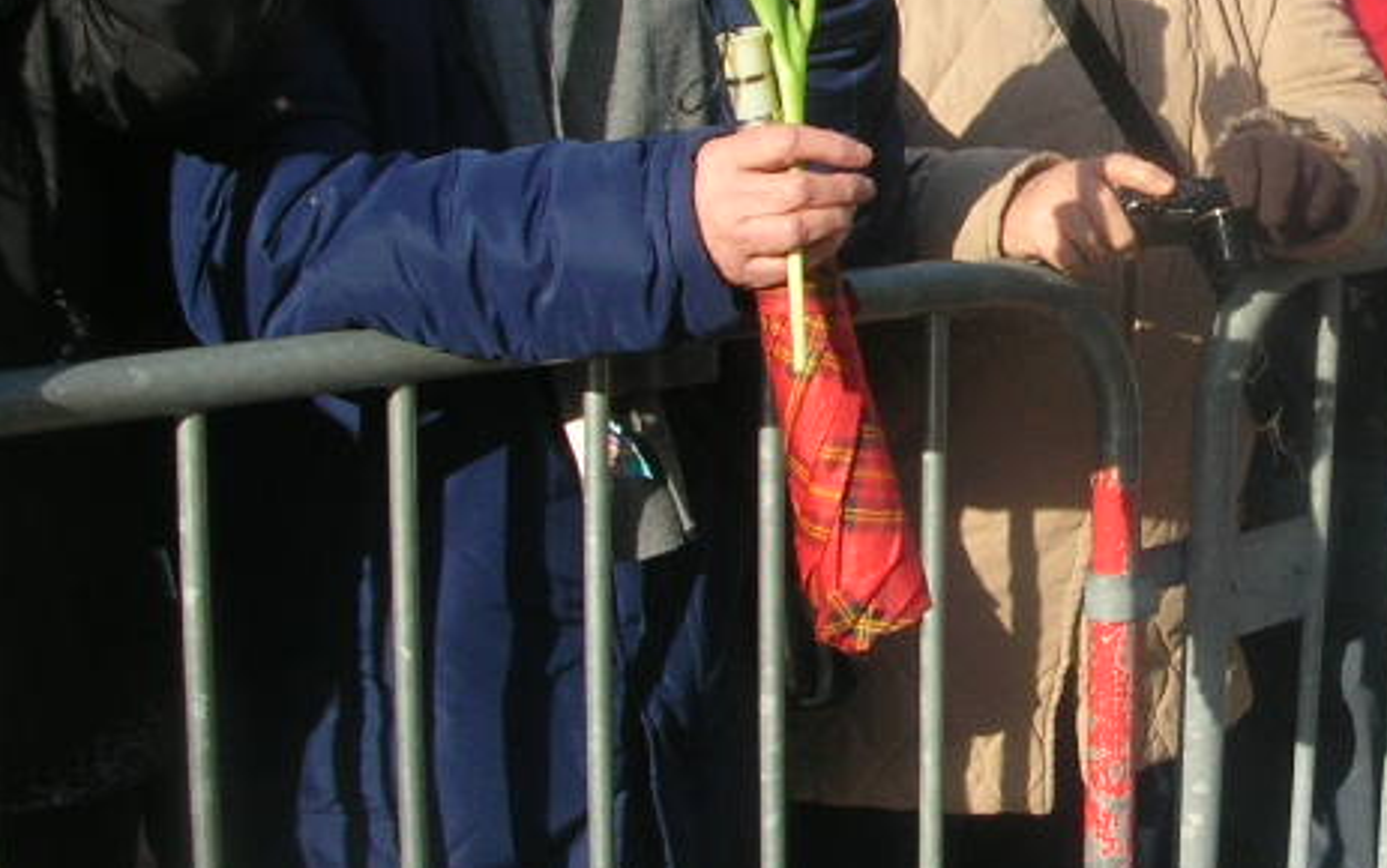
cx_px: 1432
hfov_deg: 24.0
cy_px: 216
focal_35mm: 82
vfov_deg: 15.9
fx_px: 3102
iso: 50
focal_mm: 5.8
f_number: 5.6
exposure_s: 1/198
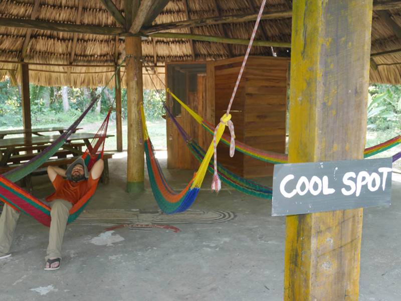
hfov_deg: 54.0
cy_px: 150
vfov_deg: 41.8
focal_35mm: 34
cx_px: 200
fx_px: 394
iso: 500
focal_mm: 17
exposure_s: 1/50
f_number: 4.1
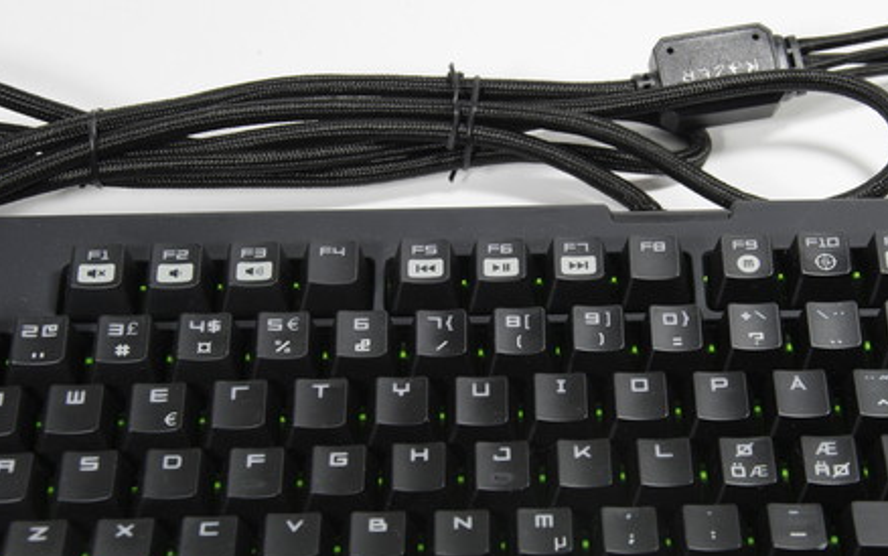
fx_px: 2445
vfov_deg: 13.0
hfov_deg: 20.6
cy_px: 257
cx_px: 533
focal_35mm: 101
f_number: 10
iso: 200
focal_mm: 53
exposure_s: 1/13
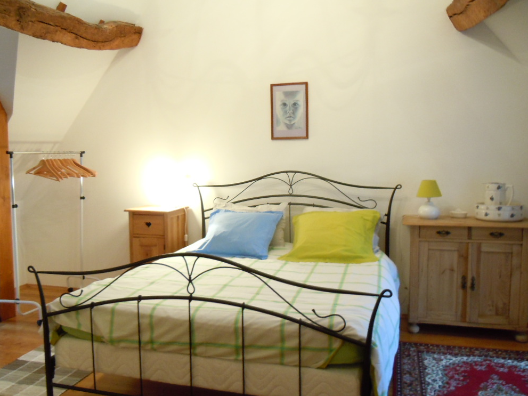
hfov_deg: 58.4
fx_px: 473
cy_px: 196
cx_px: 263
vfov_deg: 45.4
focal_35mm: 31
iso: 400
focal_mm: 5.4
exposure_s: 1/6
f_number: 3.5
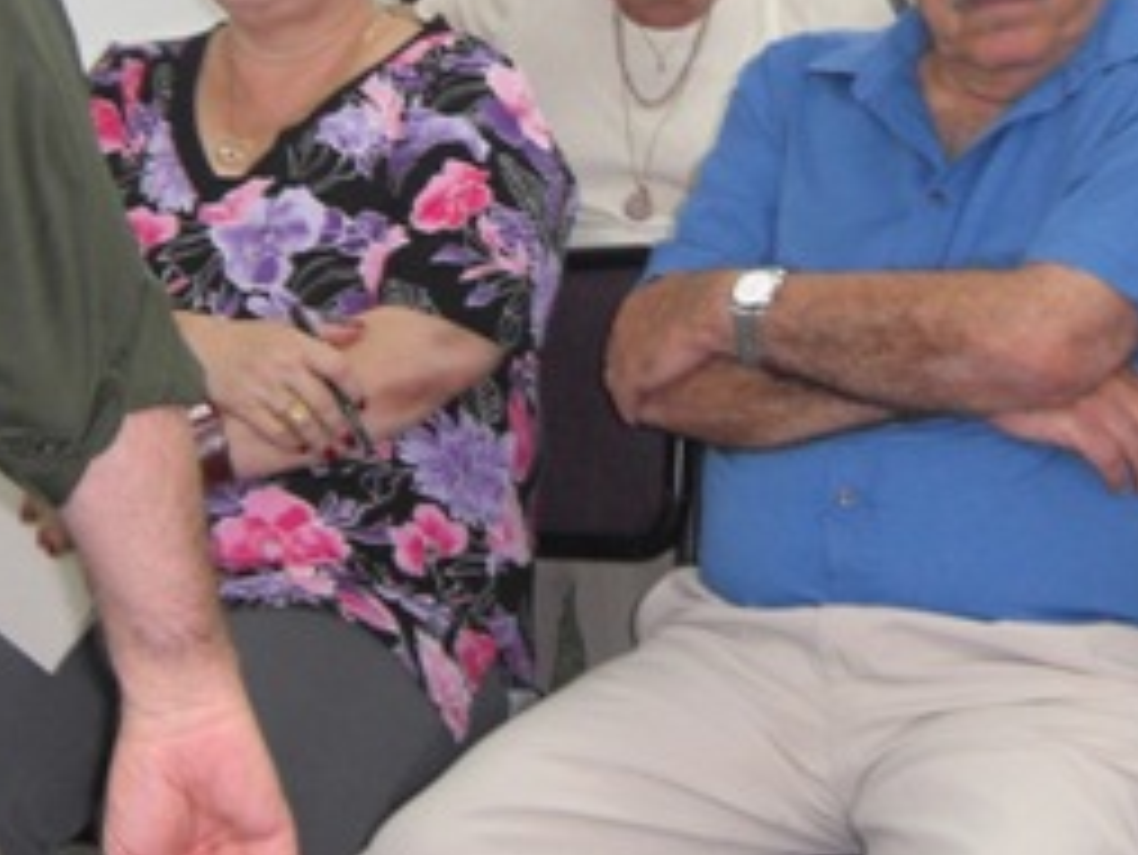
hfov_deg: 17.1
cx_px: 517
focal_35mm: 115
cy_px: -47
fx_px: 3782
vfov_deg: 12.7
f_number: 2.8
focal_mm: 7.9
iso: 200
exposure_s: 1/60
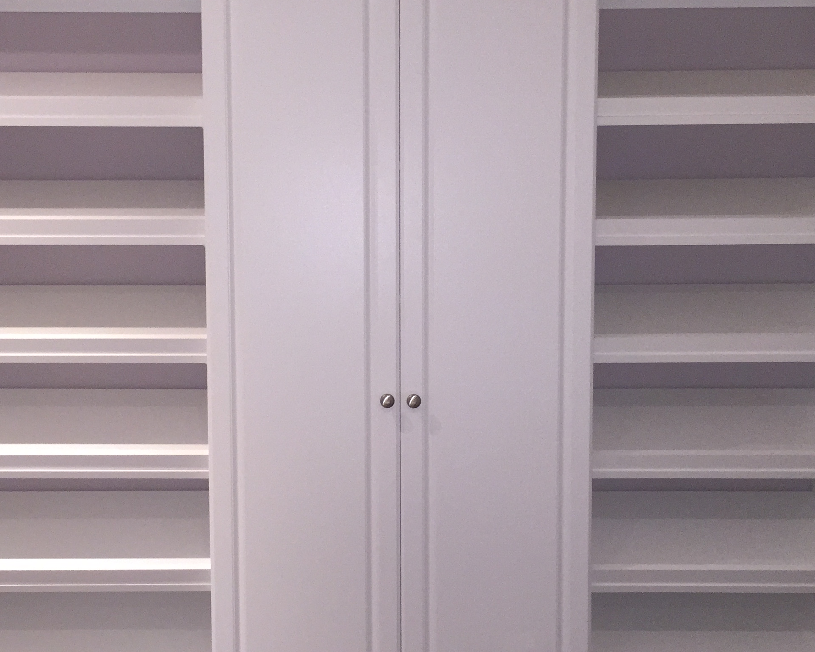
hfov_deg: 38.7
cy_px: 330
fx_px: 1158
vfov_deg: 31.5
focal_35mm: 48
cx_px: 346
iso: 160
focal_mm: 4.15
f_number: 2.2
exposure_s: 1/30
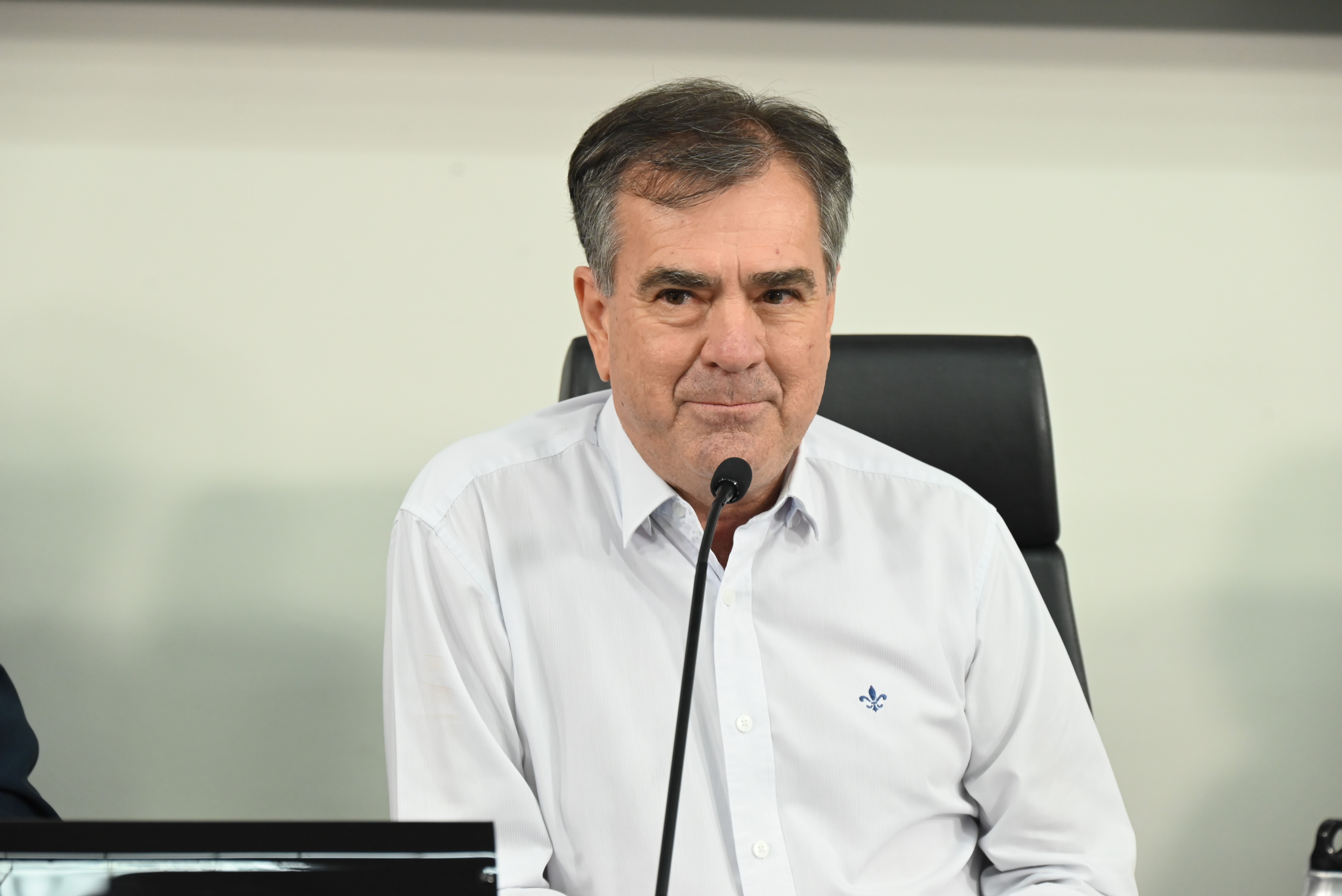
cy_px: 448
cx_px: 671
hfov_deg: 19.4
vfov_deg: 13.1
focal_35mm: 105
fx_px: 3915
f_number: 6.3
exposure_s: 1/125
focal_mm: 105
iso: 2200
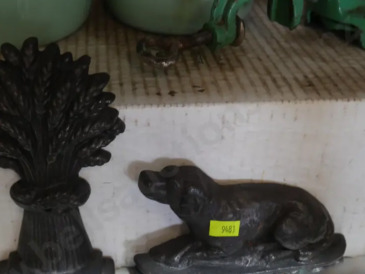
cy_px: 178
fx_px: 591
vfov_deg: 26.0
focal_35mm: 56
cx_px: 150
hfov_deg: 34.2
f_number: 4.4
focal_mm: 20
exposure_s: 1/60
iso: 1000
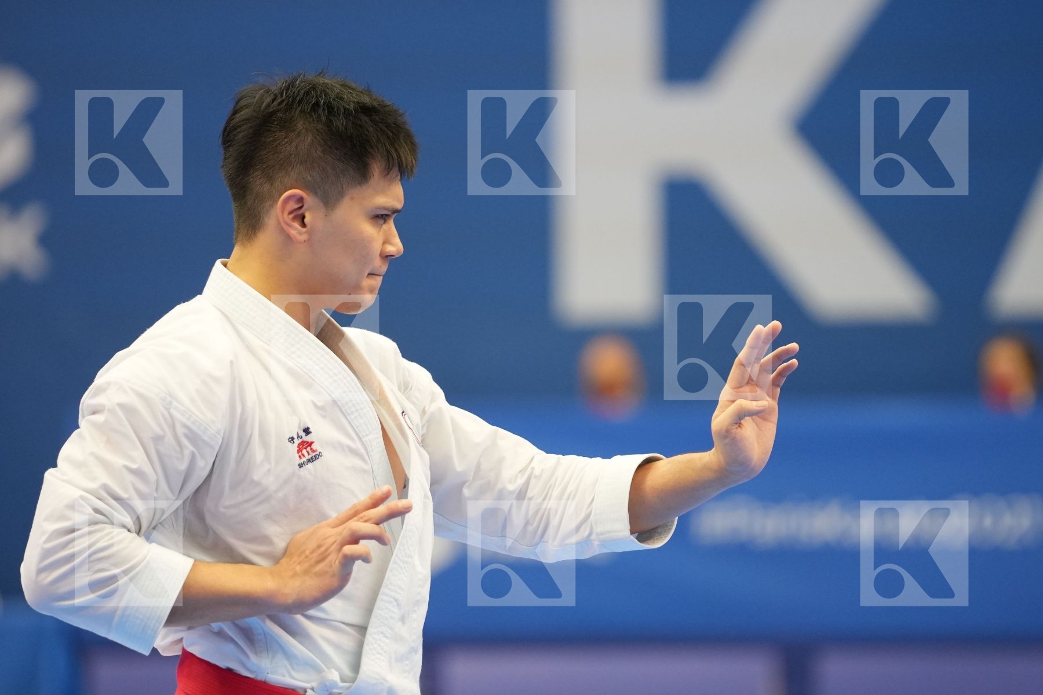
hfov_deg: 7.1
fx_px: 8430
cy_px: 348
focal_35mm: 291
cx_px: 522
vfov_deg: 4.7
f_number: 2.8
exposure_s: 1/500
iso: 1600
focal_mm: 194
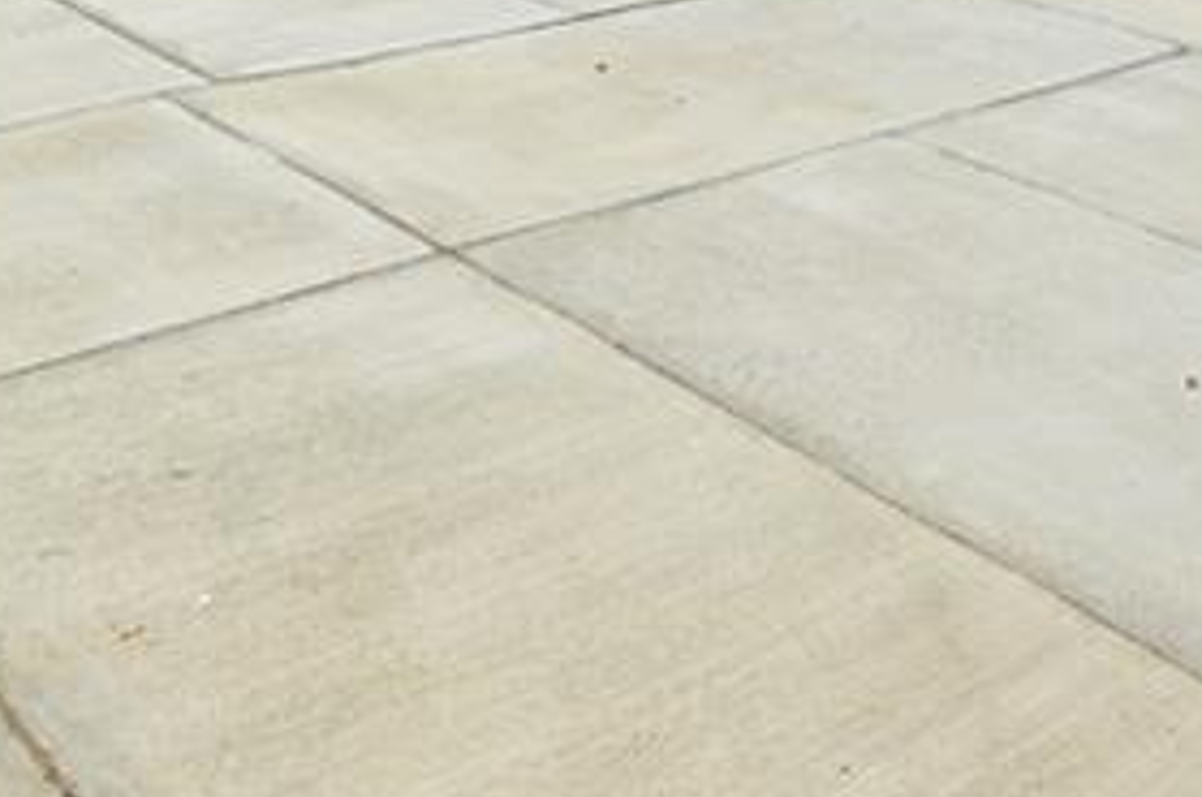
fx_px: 1833
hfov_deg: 36.2
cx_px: 698
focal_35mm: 55
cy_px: -323
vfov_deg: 21.4
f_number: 9
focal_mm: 10
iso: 100
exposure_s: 1/320
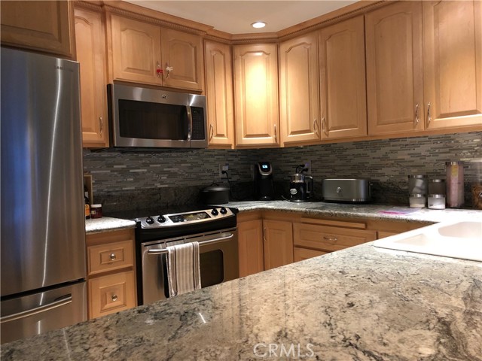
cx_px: 241
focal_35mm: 28
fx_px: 390
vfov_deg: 49.7
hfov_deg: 63.4
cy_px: 180
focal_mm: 4
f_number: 1.8
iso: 100
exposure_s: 1/11
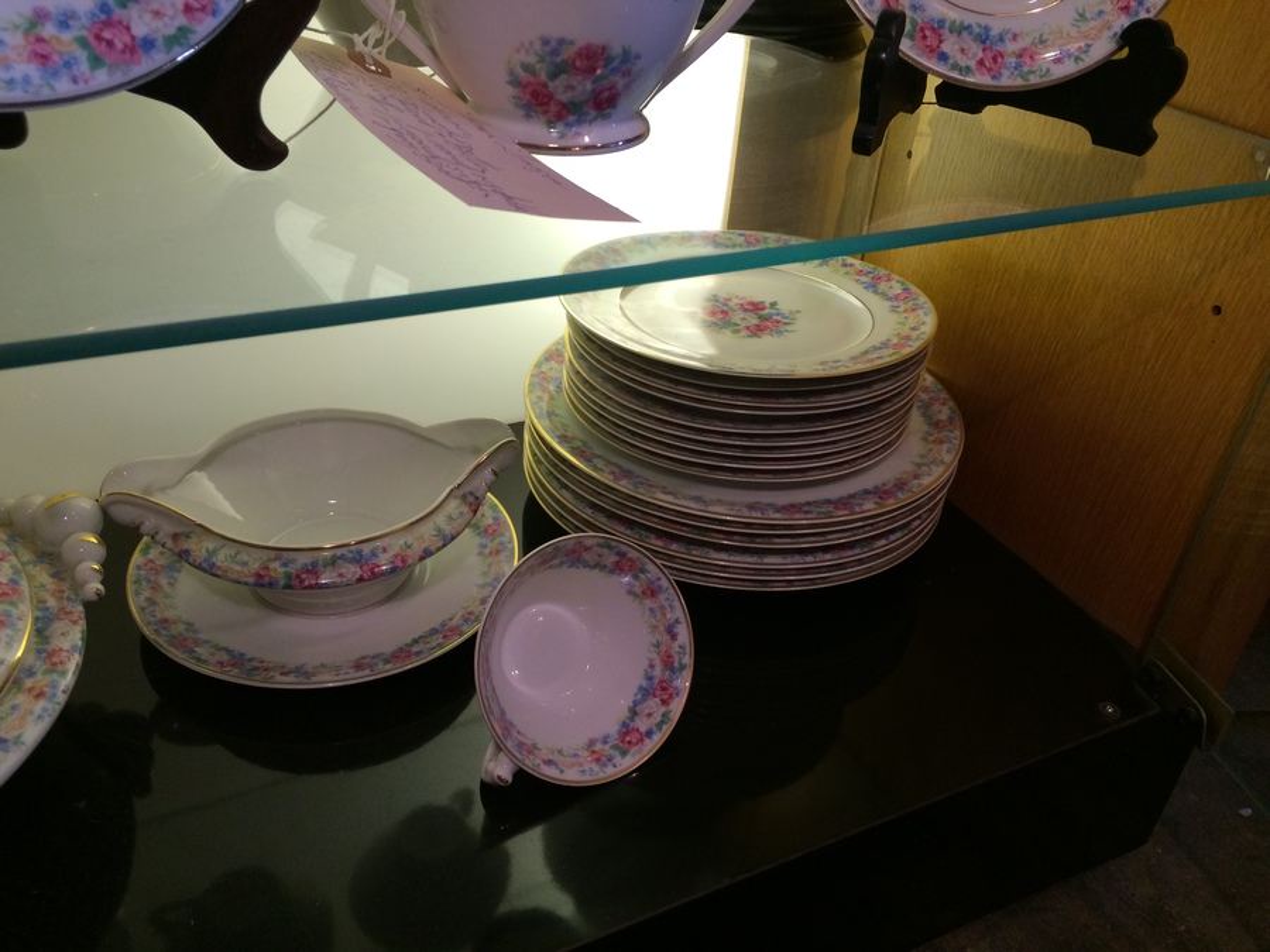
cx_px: 635
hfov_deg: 61.7
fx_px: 1064
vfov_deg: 48.2
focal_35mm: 29
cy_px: 476
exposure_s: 1/30
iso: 64
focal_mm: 4.15
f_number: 2.2
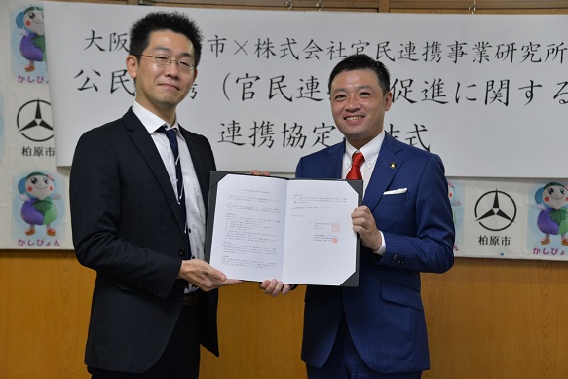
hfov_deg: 28.8
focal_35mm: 70
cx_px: 288
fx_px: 1105
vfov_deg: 19.5
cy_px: 194
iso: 1400
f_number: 4.8
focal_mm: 68
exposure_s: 1/80
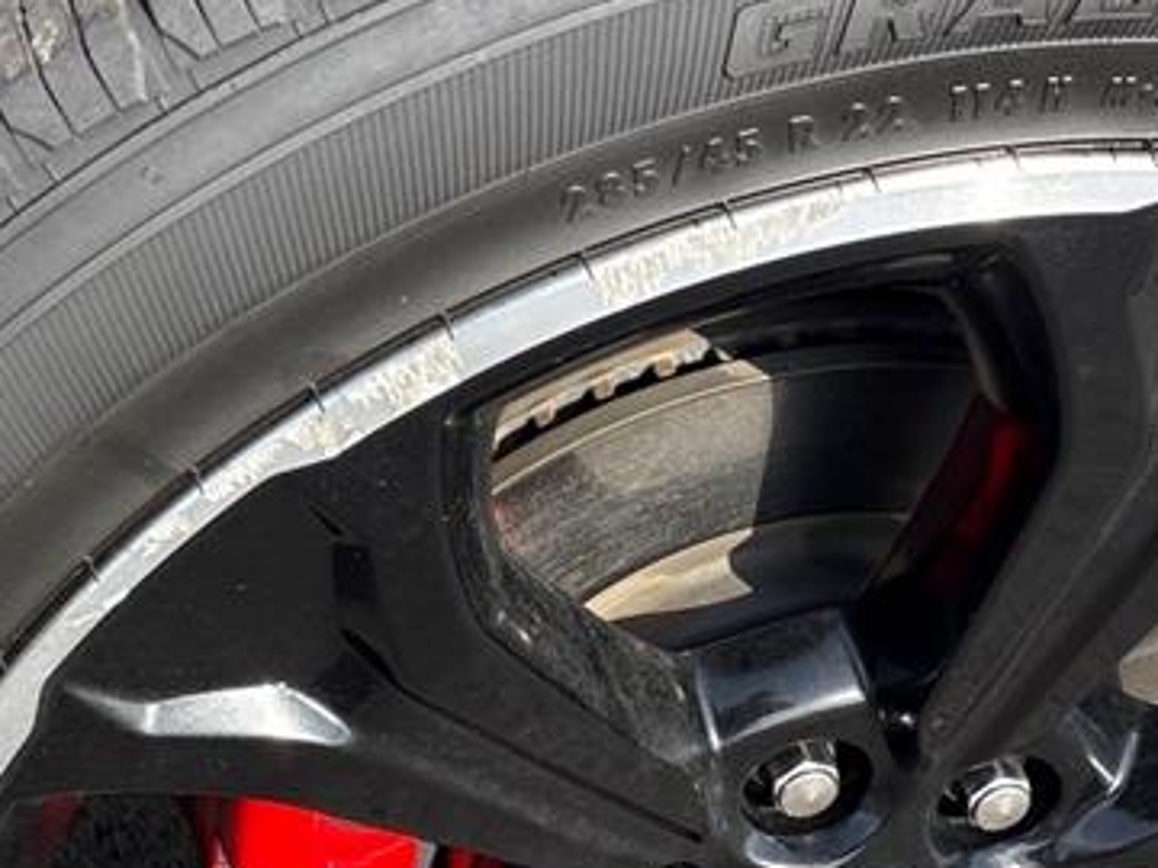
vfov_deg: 19.6
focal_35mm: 74
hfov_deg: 26.2
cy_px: 759
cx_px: 762
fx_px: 2476
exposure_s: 1/1048
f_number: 1.6
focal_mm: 5.96
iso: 64
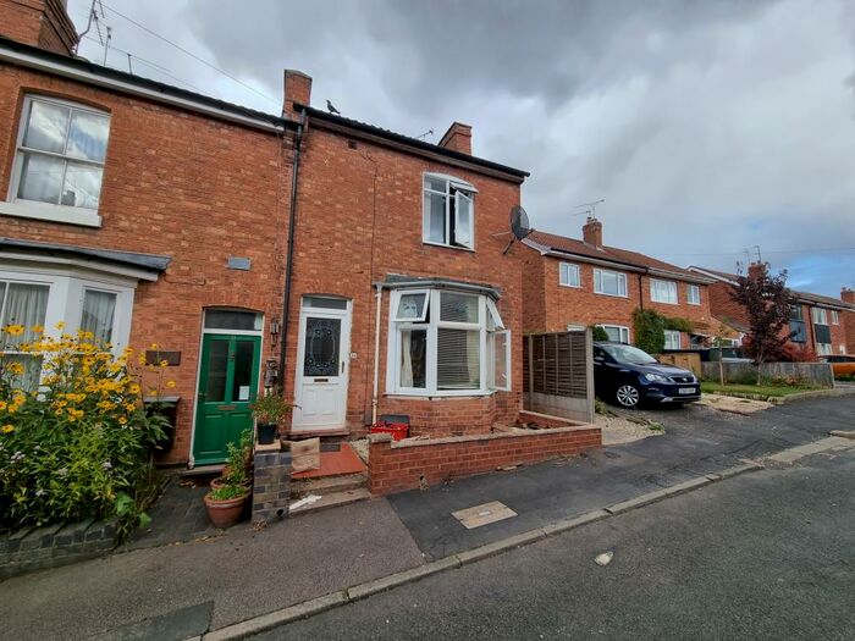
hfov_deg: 106.2
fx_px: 321
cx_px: 428
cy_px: 320
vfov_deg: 89.9
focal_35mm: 13
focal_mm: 2.2
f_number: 2.2
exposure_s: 1/816
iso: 50
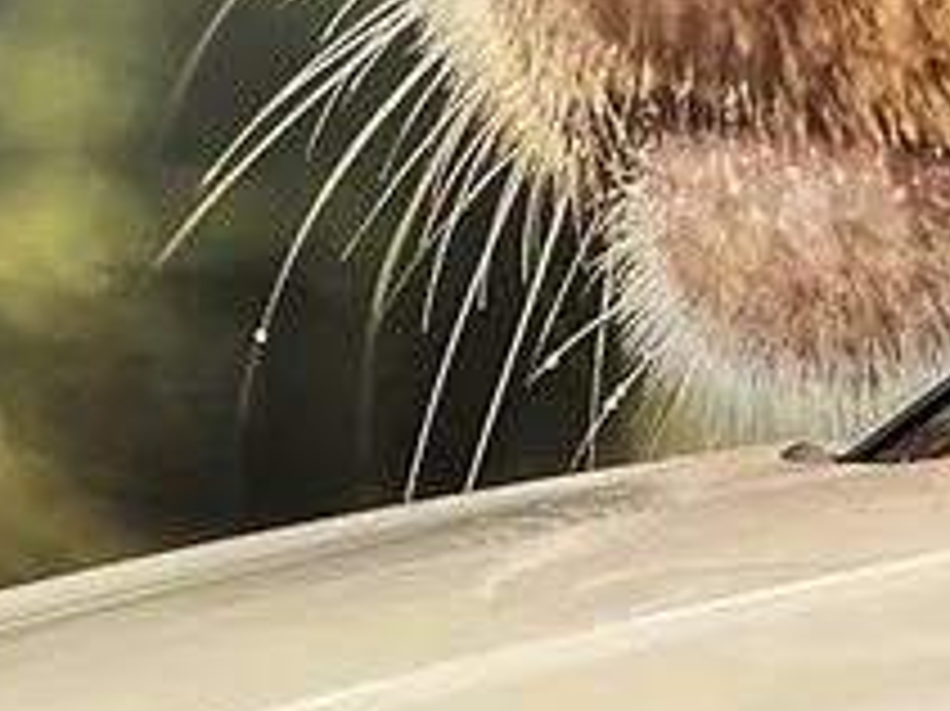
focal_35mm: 197
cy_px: 657
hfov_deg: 9.6
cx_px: 1675
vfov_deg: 7.5
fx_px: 5403
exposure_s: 1/122
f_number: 1.6
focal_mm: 5.1
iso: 64
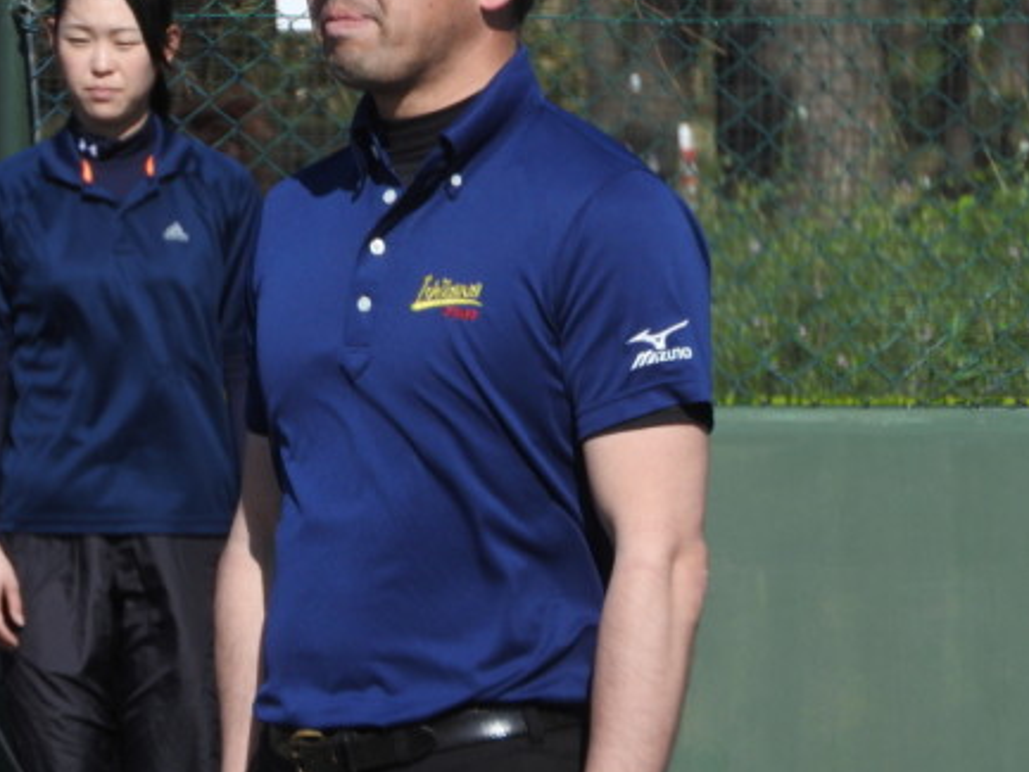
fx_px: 14837
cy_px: 249
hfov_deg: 4.0
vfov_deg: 3.0
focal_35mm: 499
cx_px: 442
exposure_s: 1/640
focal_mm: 64.5
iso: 100
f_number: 5.6
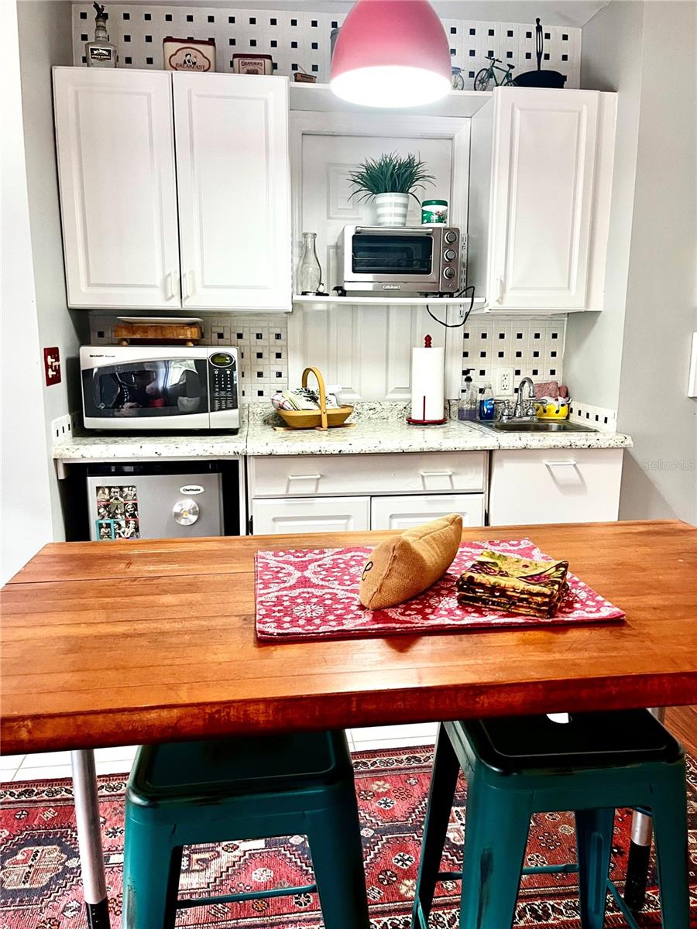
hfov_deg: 53.1
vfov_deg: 67.3
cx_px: 348
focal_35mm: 26
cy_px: 464
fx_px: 698
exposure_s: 1/60
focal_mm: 5.1
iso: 160
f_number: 1.6
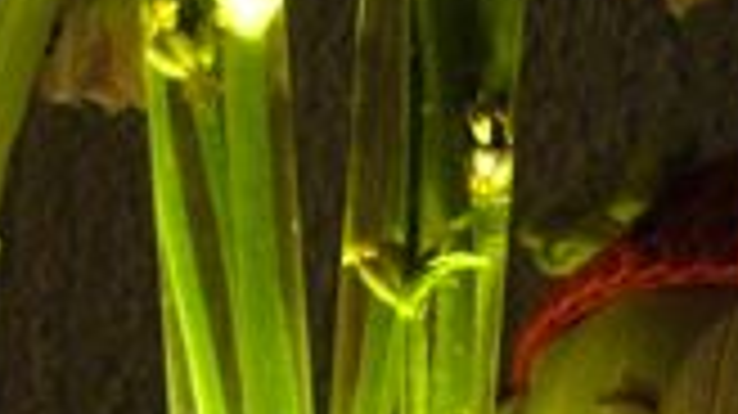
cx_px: 657
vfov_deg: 5.9
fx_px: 3989
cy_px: 360
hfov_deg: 10.5
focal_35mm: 204
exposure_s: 1/4
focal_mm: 8.1
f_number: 2.8
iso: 200
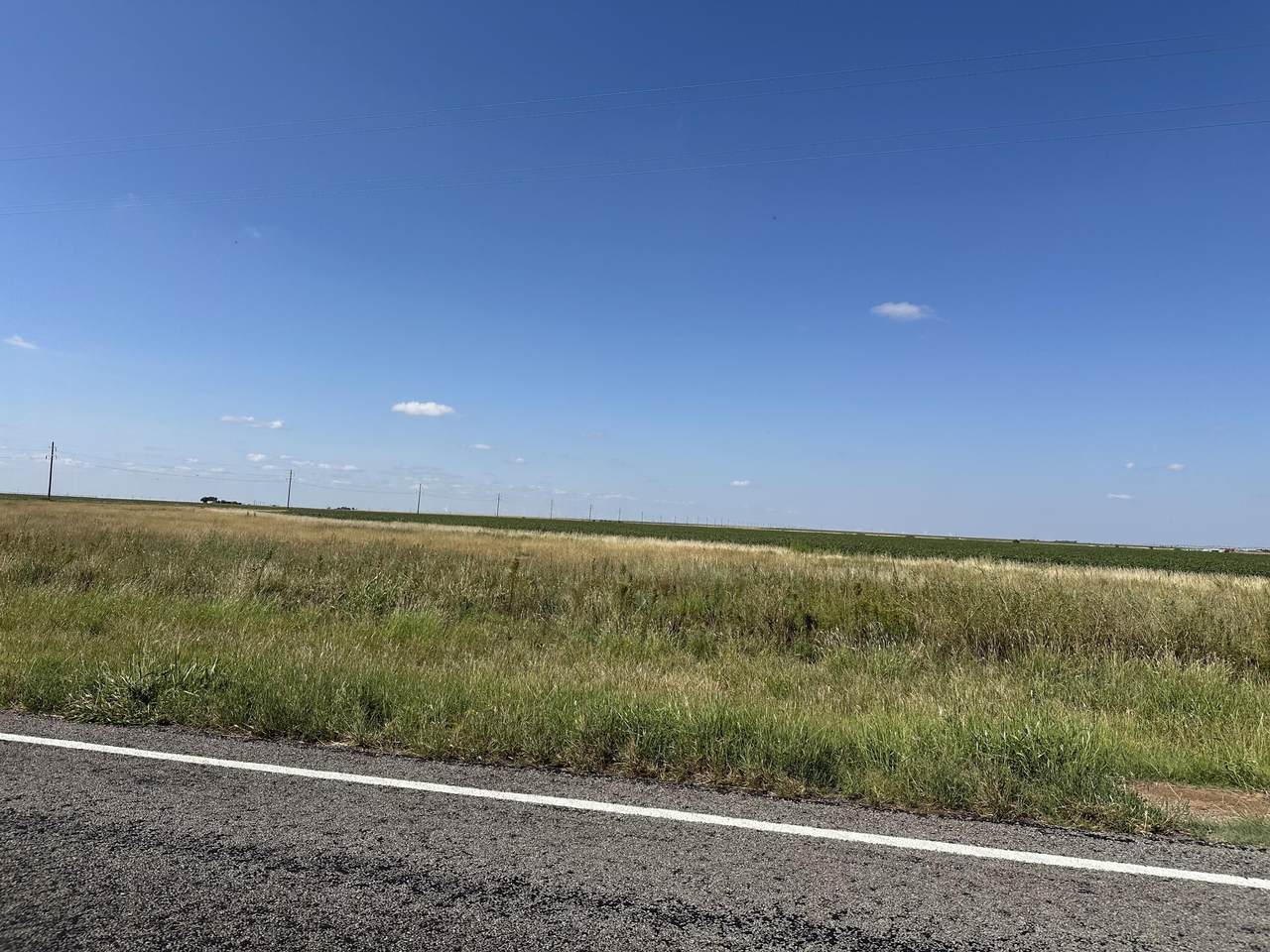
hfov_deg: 71.6
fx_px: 881
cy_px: 476
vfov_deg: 56.8
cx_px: 635
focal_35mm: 24
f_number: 1.78
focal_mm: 6.86
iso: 80
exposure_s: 1/7042
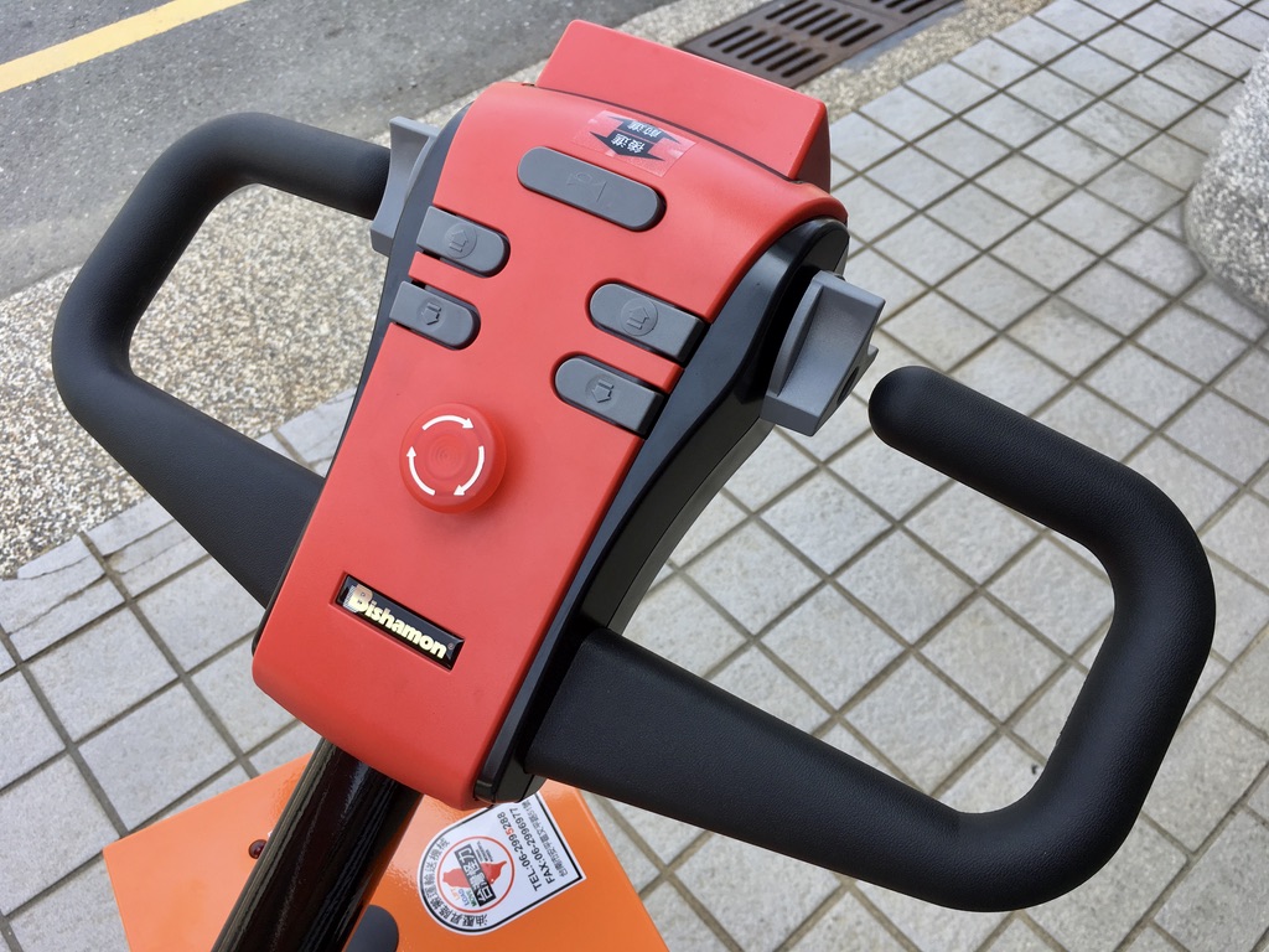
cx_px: 634
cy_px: 476
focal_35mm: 29
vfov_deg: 48.2
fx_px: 1063
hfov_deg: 61.7
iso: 25
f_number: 2.2
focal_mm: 4.15
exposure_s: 1/366
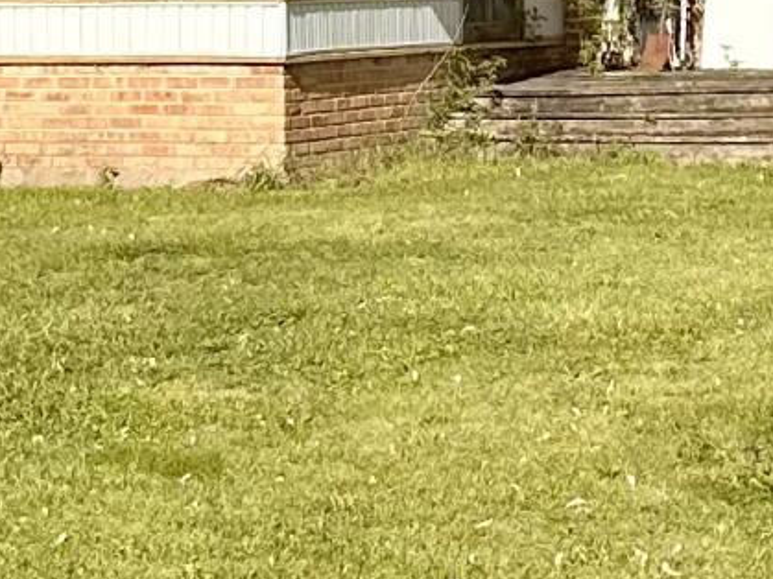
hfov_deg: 11.5
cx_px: 574
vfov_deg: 8.6
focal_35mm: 172
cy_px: 72
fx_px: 3840
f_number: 1.78
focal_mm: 6.86
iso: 80
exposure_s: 1/5000
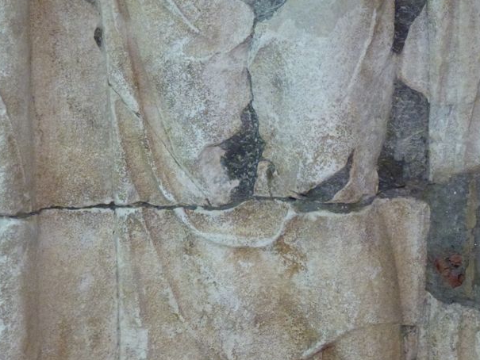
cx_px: 297
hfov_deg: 14.9
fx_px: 1831
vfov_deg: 11.2
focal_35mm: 132
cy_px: 203
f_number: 5
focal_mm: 18.7
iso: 800
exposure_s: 1/30
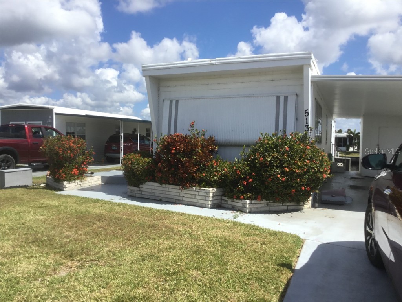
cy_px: 151
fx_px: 360
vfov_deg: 45.4
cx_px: 201
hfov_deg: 58.4
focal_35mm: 31
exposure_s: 1/1314
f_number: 2.4
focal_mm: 3.3
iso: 25
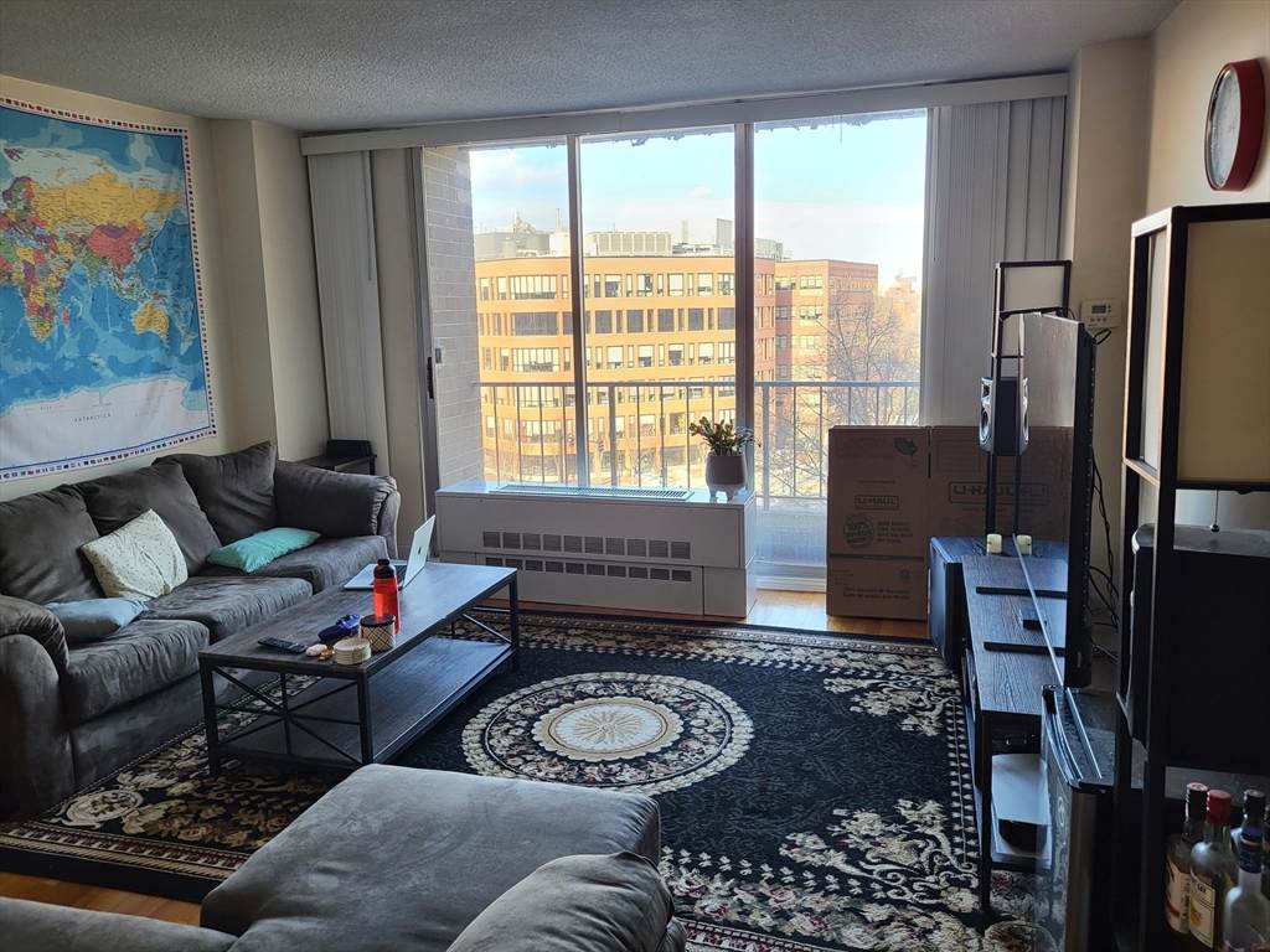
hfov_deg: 67.3
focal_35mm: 26
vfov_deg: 53.1
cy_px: 476
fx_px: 954
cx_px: 635
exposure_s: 1/120
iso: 64
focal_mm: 5.4
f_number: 1.8
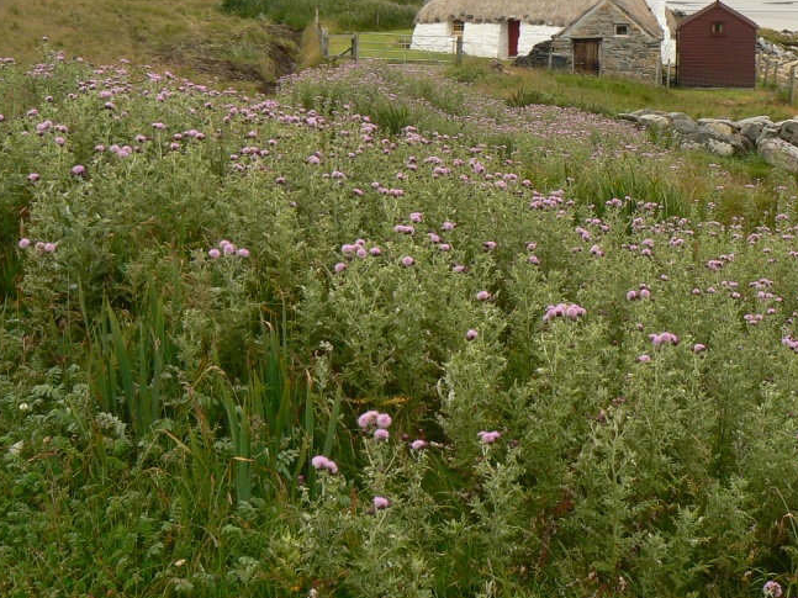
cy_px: 202
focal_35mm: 57
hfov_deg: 33.7
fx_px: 1314
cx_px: 477
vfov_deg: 25.5
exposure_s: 1/160
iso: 80
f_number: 5.6
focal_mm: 6
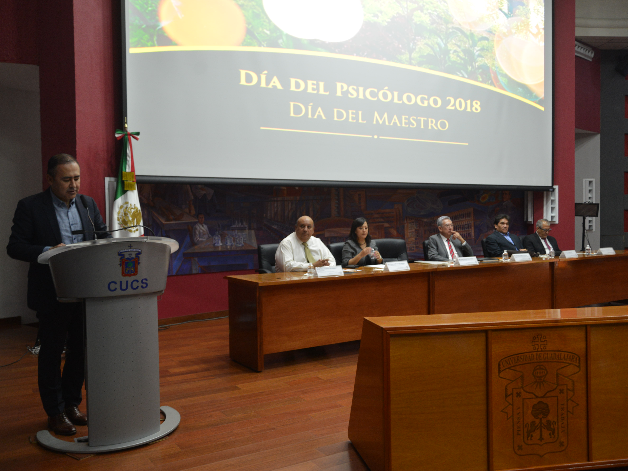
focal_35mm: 34
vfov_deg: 41.8
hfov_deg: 54.0
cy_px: 235
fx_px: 617
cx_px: 319
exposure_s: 1/30
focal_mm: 31
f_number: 4
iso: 900
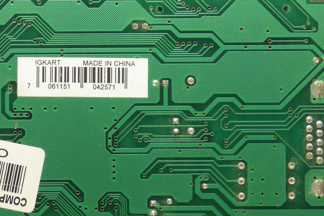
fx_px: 3501
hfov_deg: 5.3
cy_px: 145
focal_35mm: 389
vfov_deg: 3.5
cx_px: 123
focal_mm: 39.1
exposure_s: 1/125
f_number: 5.5
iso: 100
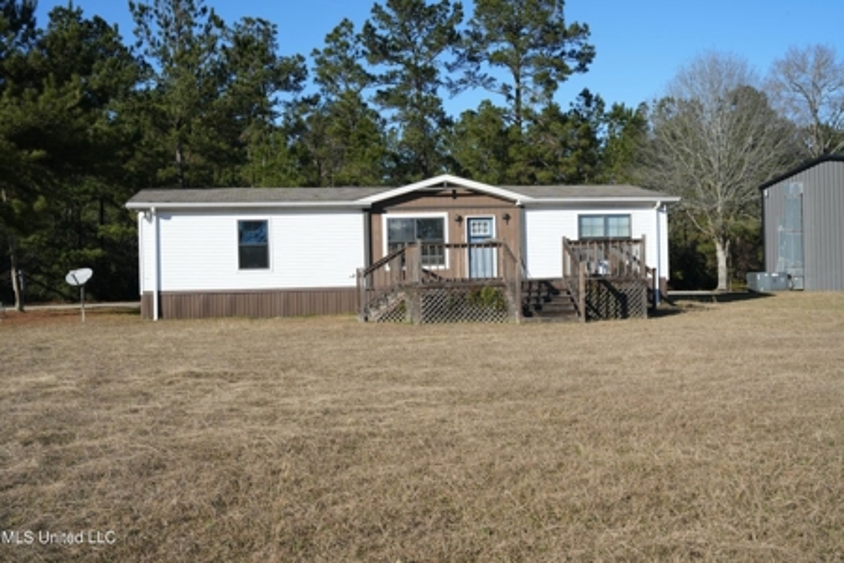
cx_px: 422
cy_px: 282
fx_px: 891
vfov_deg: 35.1
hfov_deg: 50.7
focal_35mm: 38
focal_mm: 38
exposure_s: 1/320
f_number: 11
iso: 320
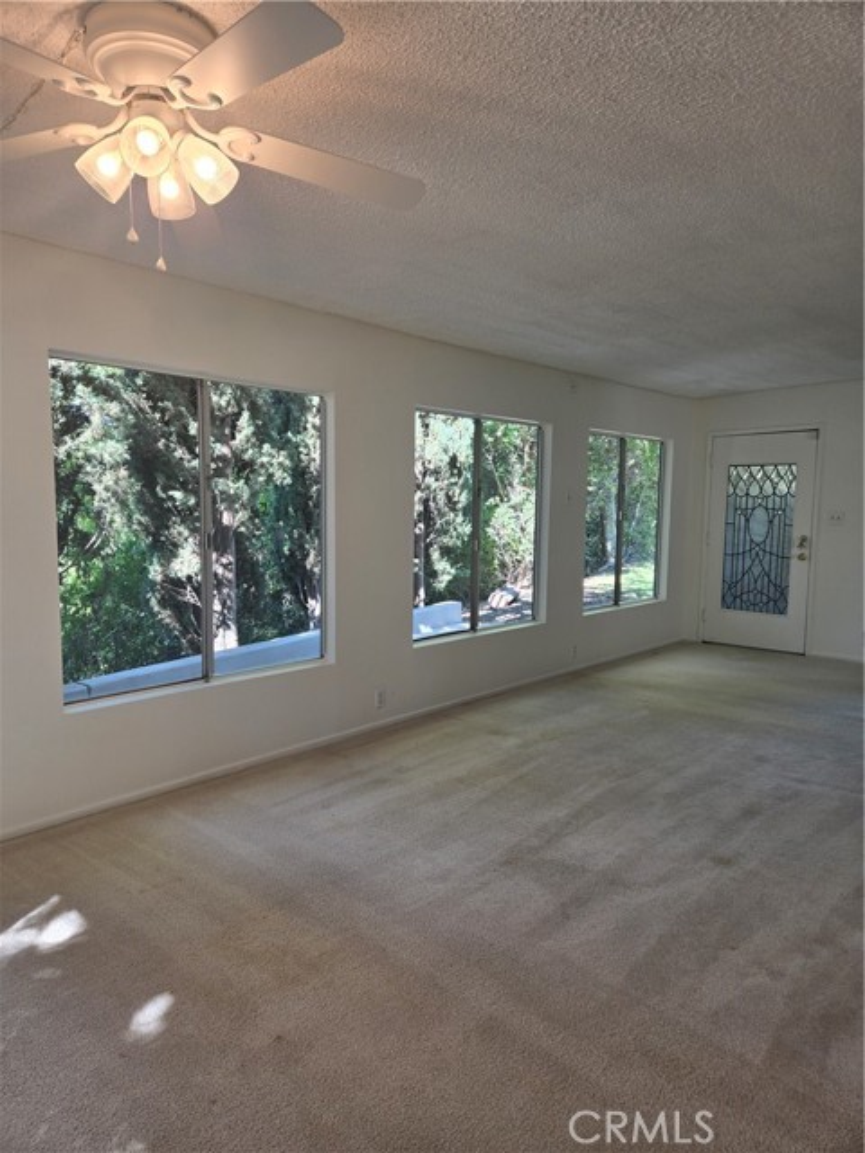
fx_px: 766
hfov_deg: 58.9
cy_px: 576
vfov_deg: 73.9
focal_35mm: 23
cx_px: 432
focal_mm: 5.4
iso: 32
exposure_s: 1/120
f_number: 1.8
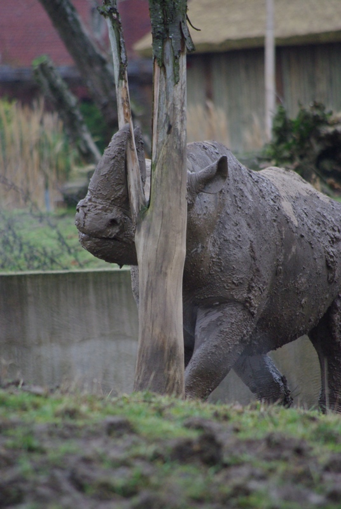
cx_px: 170
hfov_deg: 3.1
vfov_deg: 4.6
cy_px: 254
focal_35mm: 450
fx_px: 6371
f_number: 5.8
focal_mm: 300
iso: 800
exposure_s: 1/180
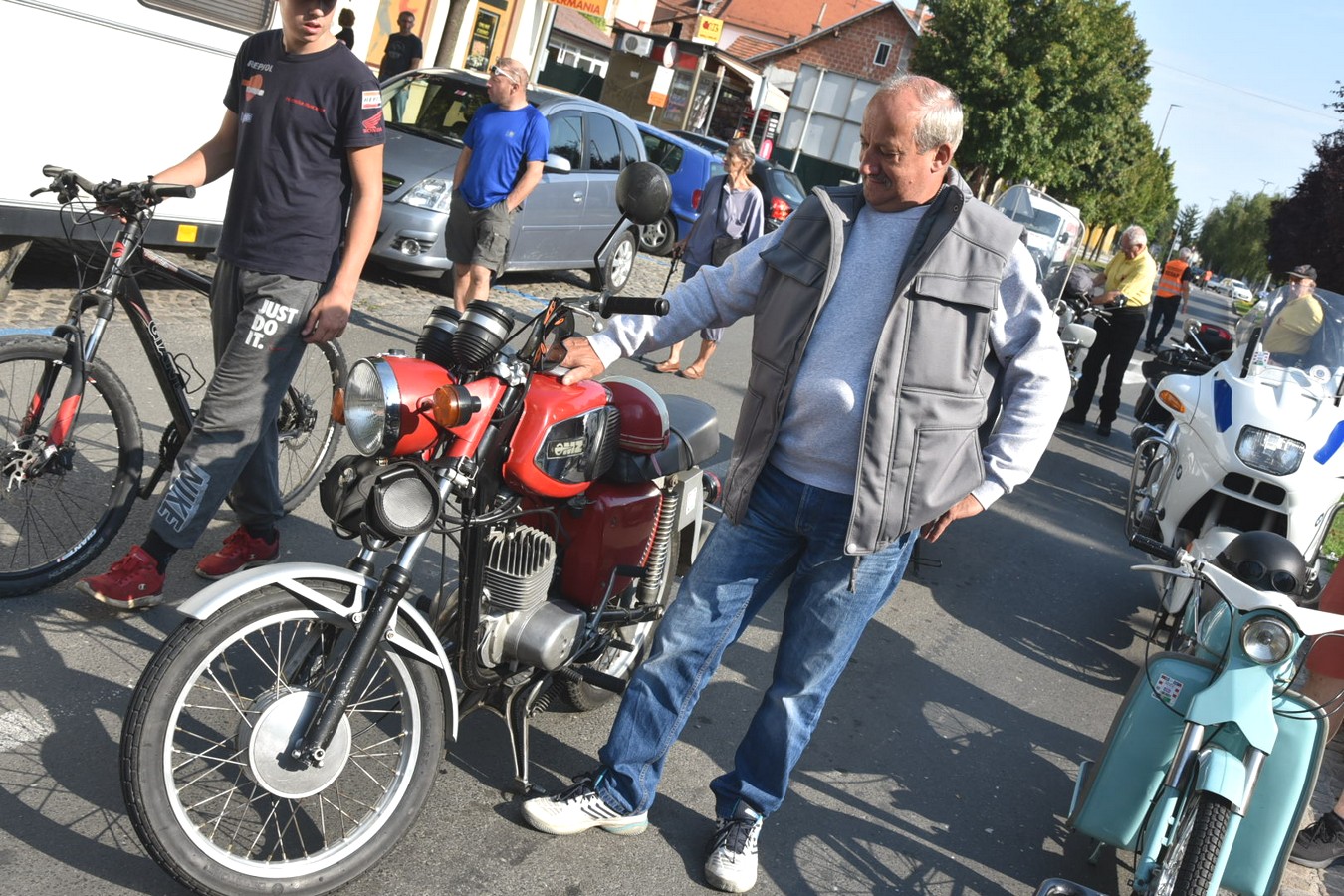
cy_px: 448
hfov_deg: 54.4
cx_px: 672
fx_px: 1307
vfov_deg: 37.9
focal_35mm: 35
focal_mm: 35
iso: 400
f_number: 10
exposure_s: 1/400
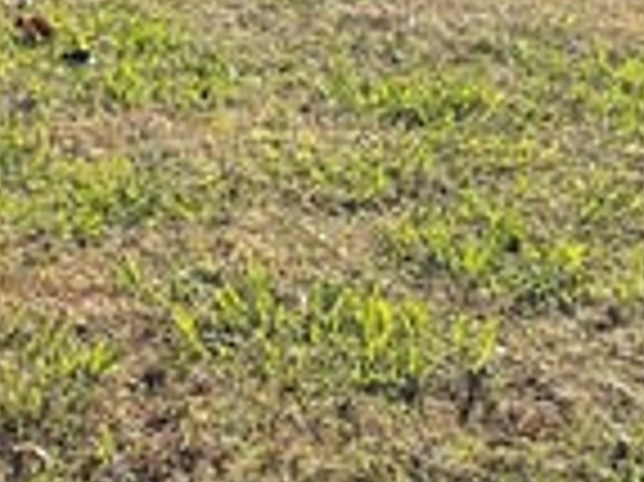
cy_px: 86
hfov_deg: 12.3
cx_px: 871
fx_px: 2881
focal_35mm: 155
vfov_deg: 9.5
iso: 32
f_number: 1.6
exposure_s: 1/2053
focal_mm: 4.2
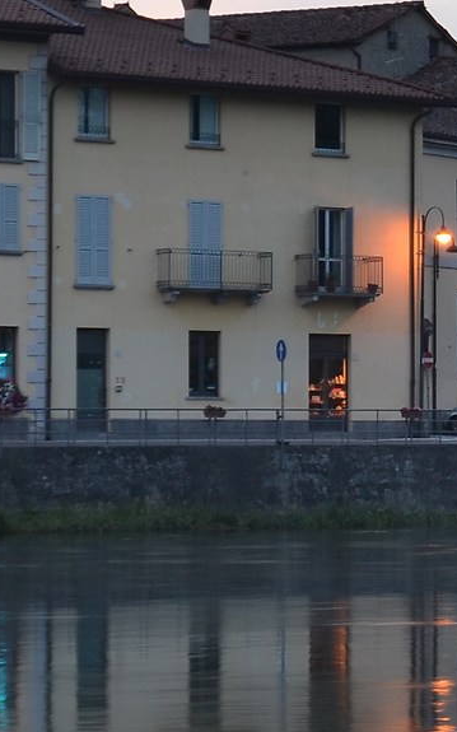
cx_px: 1127
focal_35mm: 166
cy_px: 428
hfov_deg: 7.4
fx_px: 3310
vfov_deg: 12.6
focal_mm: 26
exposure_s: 1/2.5
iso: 100
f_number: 8
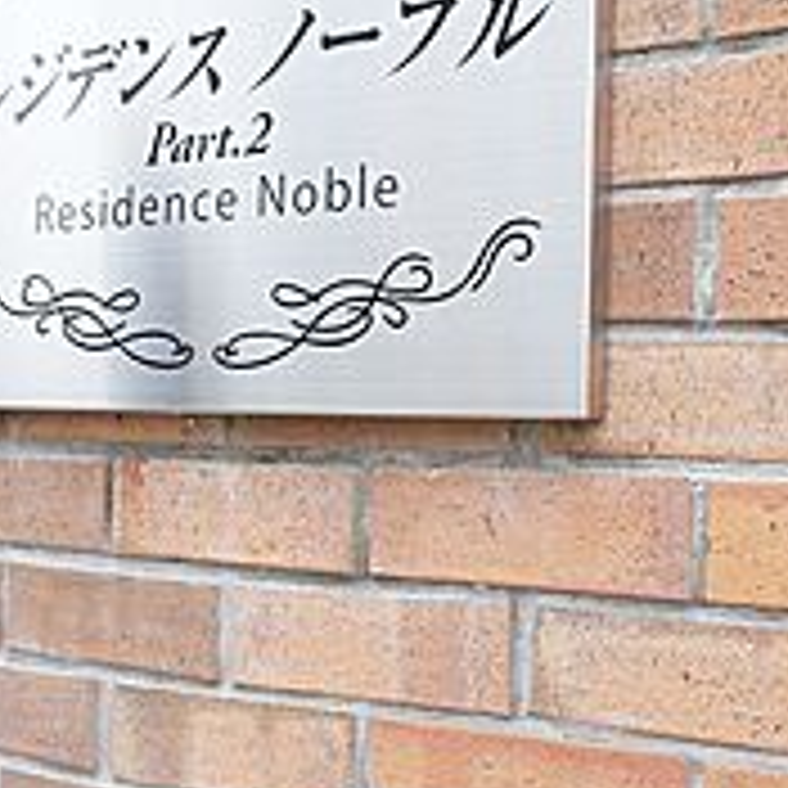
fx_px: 1442
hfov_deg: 30.5
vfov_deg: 30.6
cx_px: 322
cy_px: 414
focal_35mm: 56
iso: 200
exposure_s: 1/200
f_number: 6.3
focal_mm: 16
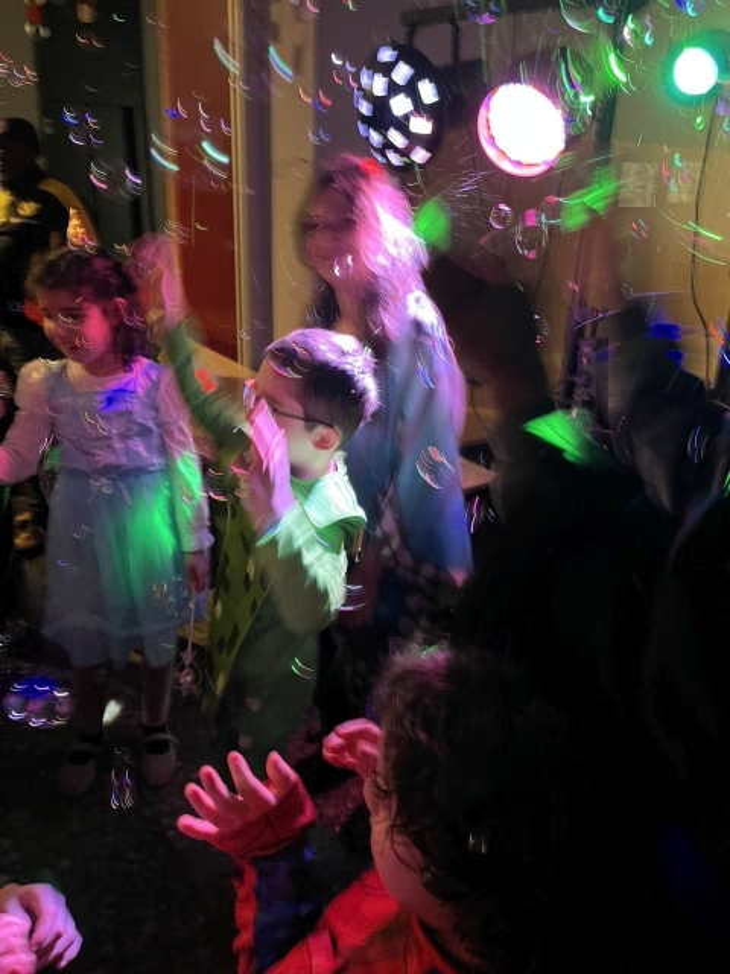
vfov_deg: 67.3
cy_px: 487
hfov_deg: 53.1
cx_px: 365
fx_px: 731
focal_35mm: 26
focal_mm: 5.1
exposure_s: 1/25
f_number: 1.6
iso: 500
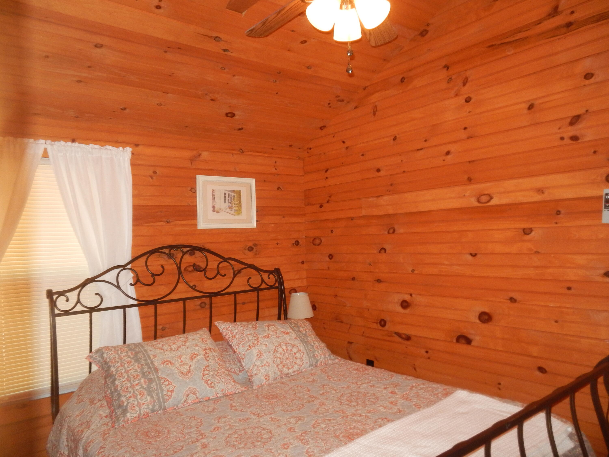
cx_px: 304
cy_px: 228
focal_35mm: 25
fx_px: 440
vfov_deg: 54.9
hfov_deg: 69.4
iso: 360
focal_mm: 4.5
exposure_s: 1/30
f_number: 3.2
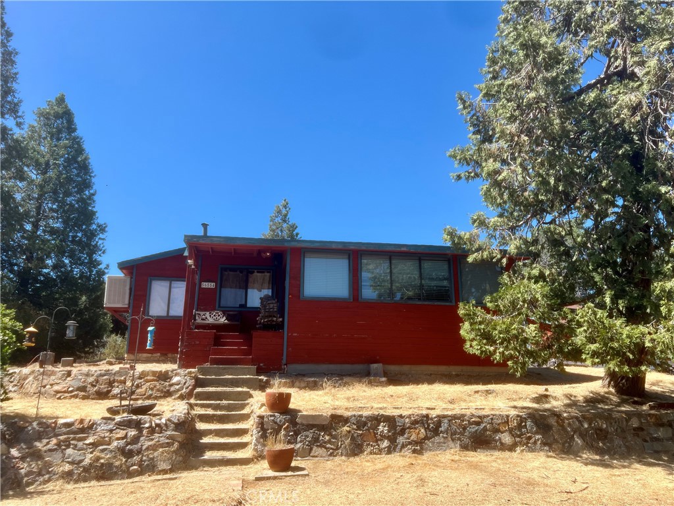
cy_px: 253
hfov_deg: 67.3
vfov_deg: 53.1
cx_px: 337
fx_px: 506
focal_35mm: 26
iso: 50
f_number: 1.5
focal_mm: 5.7
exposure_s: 1/2632
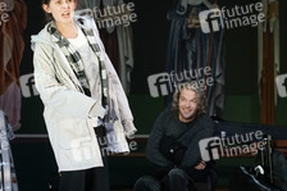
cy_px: 114
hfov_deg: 12.0
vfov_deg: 8.0
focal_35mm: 171
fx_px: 1362
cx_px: 198
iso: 1600
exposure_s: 1/125
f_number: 4
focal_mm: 85
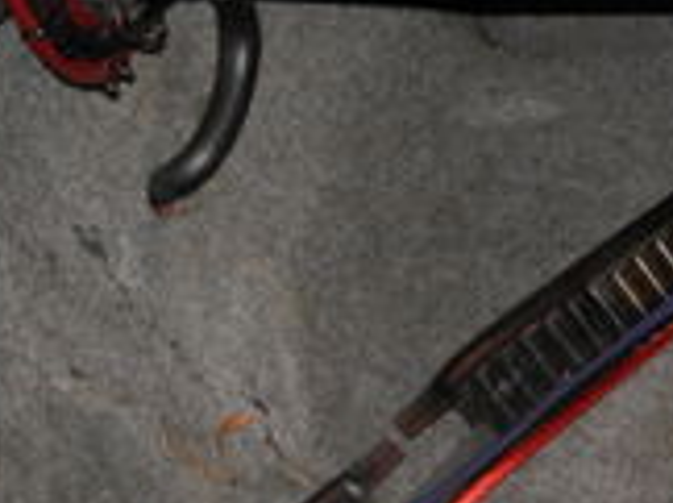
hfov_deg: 16.9
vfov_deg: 14.3
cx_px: 1068
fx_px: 2000
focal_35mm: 103
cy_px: 291
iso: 100
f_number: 2.8
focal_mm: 4.6
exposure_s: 1/30
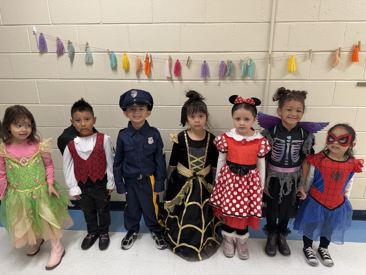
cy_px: 138
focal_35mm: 24
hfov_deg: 71.6
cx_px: 183
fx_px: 254
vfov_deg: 56.8
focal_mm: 6.76
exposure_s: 1/120
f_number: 1.78
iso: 200
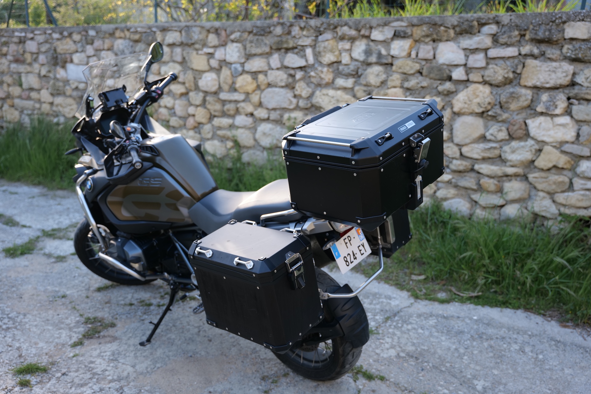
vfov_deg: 41.1
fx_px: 525
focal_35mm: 32
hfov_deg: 58.7
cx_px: 296
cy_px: 197
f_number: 2.8
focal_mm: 32
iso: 100
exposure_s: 1/100
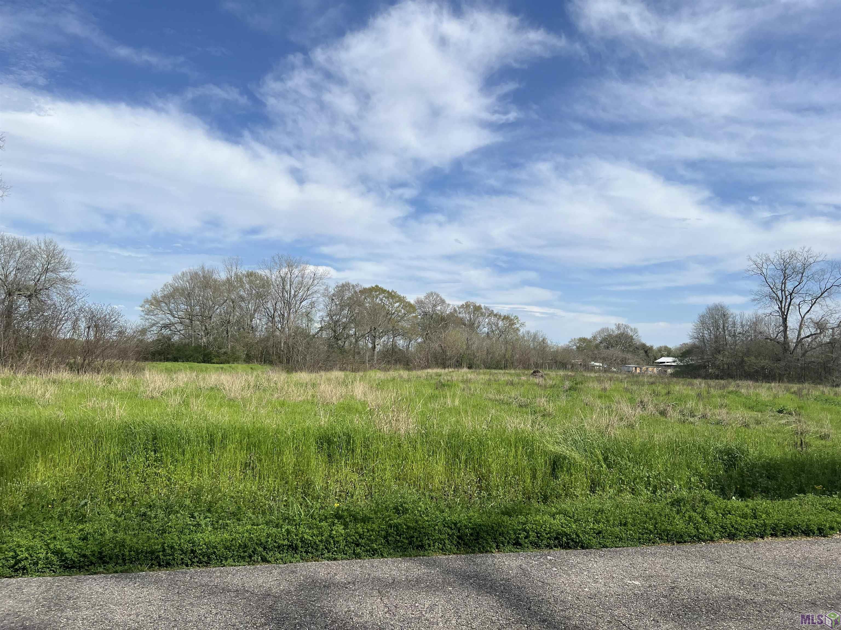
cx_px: 420
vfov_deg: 53.1
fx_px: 632
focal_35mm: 26
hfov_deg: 67.3
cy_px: 315
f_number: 1.5
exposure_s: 1/5882
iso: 50
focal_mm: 5.7
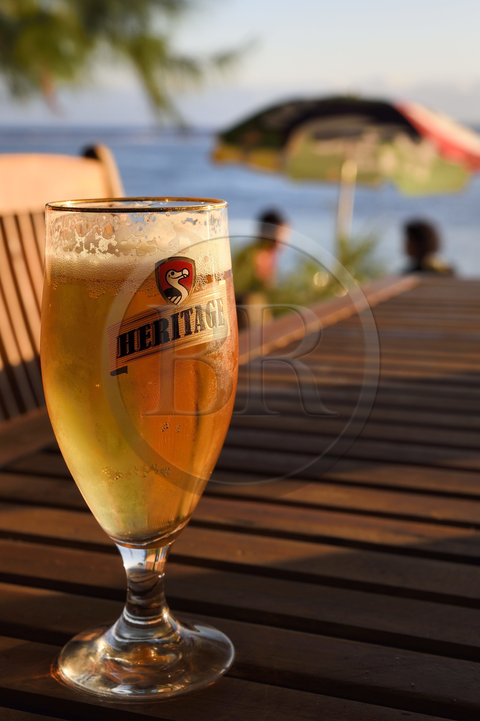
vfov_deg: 34.5
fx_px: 1161
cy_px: 360
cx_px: 240
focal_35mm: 58
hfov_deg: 23.4
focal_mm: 58
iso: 200
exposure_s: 1/200
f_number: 10
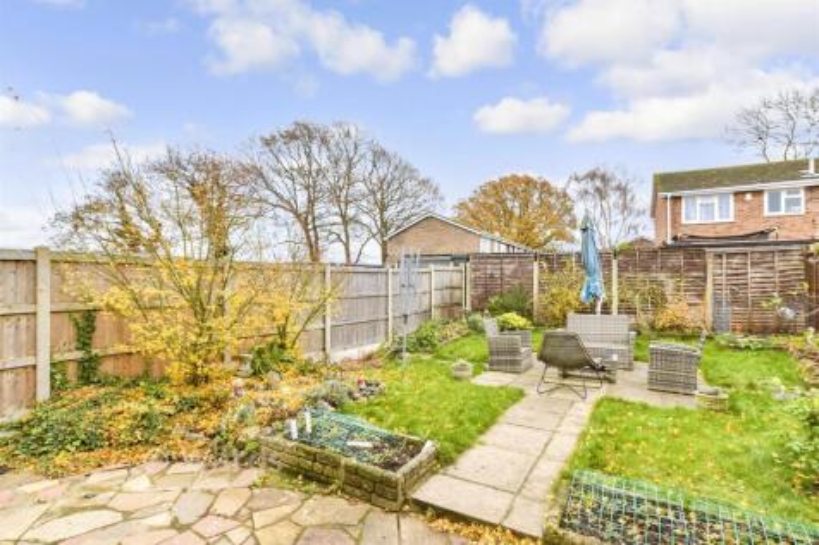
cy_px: 272
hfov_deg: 100.4
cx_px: 410
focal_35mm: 15
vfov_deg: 77.3
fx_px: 341
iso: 250
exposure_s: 1/20
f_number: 8
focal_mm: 10
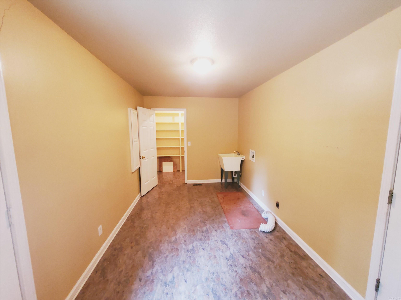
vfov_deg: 89.9
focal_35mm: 13
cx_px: 200
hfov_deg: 106.2
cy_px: 150
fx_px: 151
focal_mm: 1.8
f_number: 2.2
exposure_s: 1/30
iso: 800
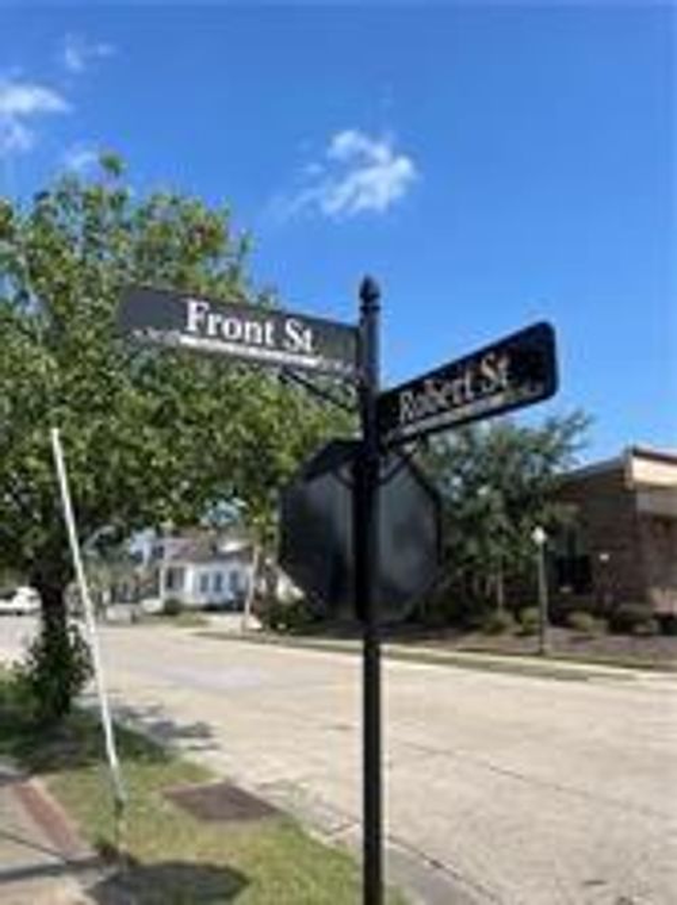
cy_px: 452
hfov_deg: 53.0
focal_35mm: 26
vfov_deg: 67.4
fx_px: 680
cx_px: 338
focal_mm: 5.1
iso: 32
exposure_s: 1/3257
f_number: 1.6
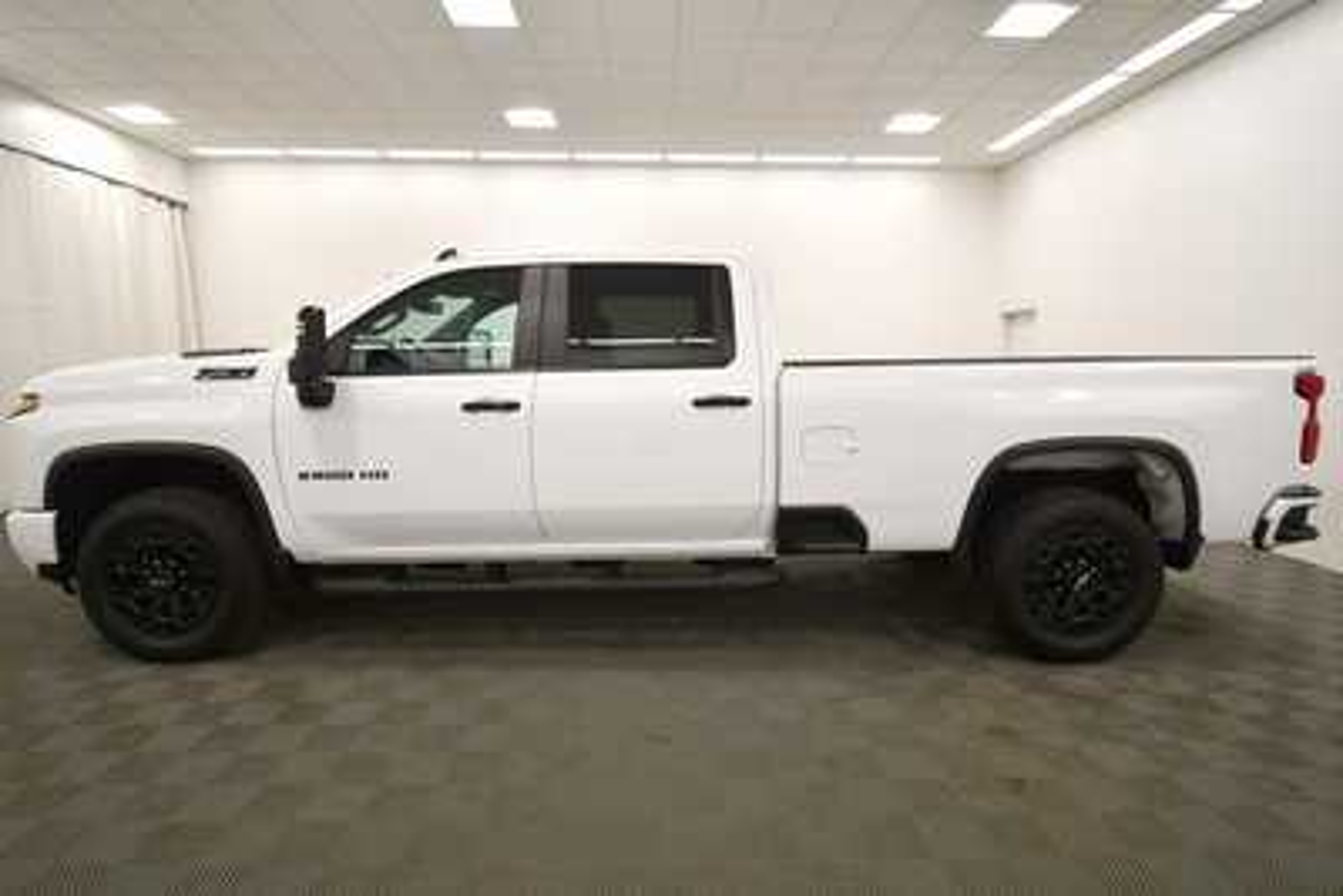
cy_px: 448
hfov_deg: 86.9
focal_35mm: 19
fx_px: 709
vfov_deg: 64.6
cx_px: 672
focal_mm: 13
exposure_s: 1/250
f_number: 4.8
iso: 640
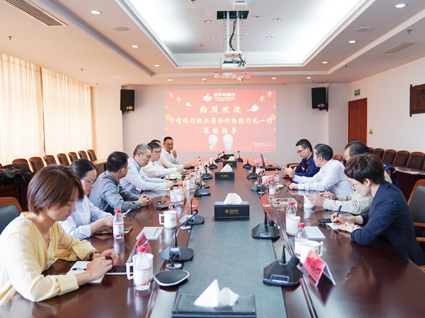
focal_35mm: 30
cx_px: 215
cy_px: 160
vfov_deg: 46.8
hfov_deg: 60.0
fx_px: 368
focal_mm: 27
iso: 800
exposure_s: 1/125
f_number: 2.8
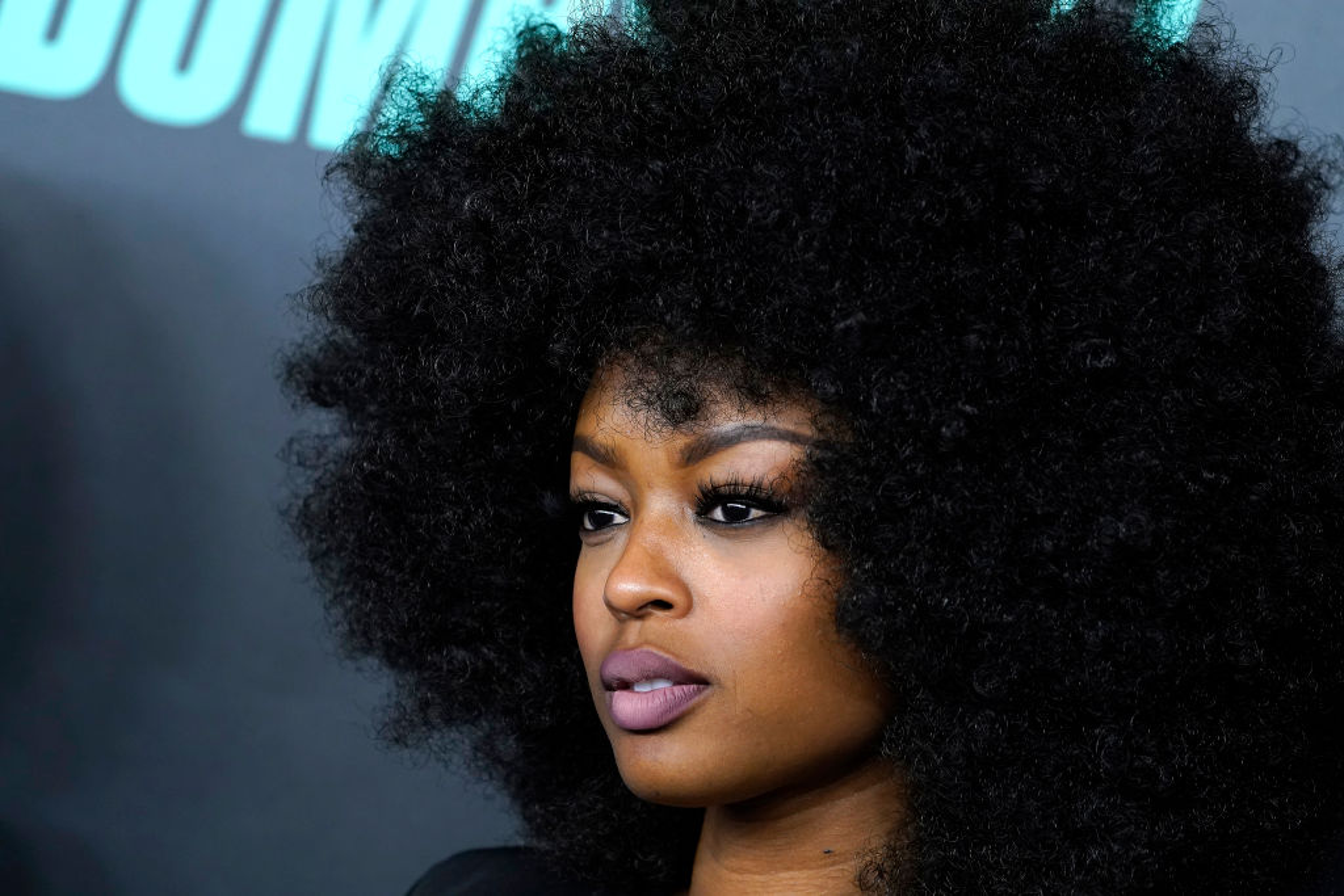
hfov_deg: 10.5
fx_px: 7318
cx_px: 672
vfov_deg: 7.0
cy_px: 448
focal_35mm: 196
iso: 3200
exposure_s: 1/125
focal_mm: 196
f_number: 6.3
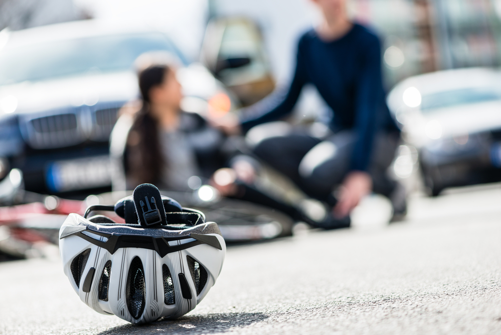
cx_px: 250
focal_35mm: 105
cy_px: 168
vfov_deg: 13.1
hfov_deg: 19.4
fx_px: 1462
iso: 100
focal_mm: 105
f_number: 4.5
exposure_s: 1/400
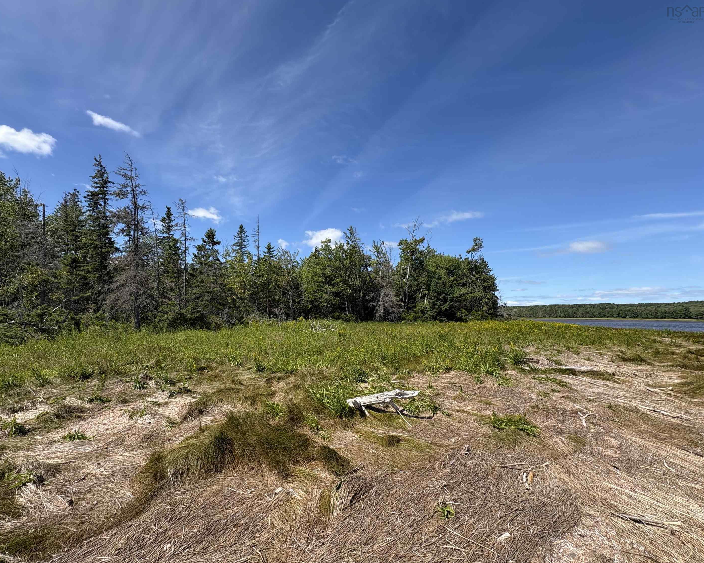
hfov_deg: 96.6
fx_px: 313
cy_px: 288
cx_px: 323
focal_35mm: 15
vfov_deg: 84.0
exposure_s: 1/1236
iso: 40
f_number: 2.2
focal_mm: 2.22
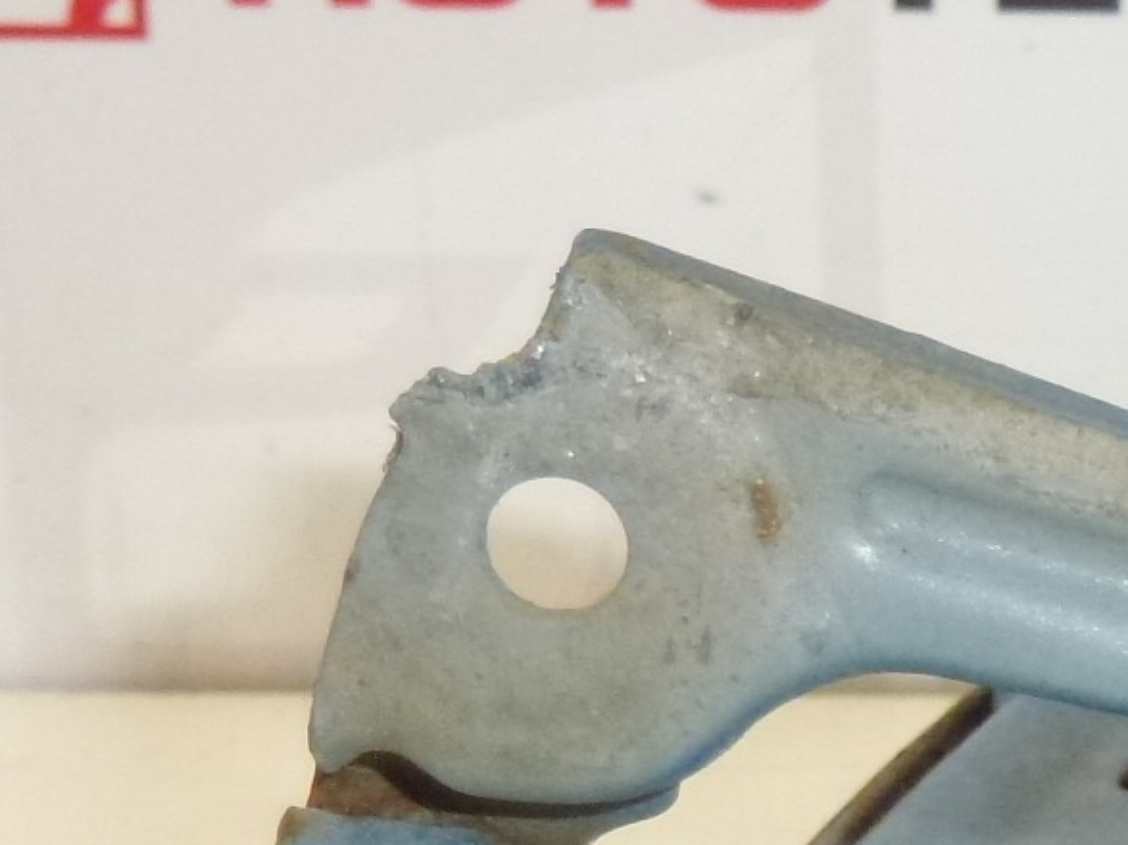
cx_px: 1791
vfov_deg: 10.3
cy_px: 870
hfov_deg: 12.9
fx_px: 4659
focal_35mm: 143
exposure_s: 1/250
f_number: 3.9
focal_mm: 7.4
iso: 400
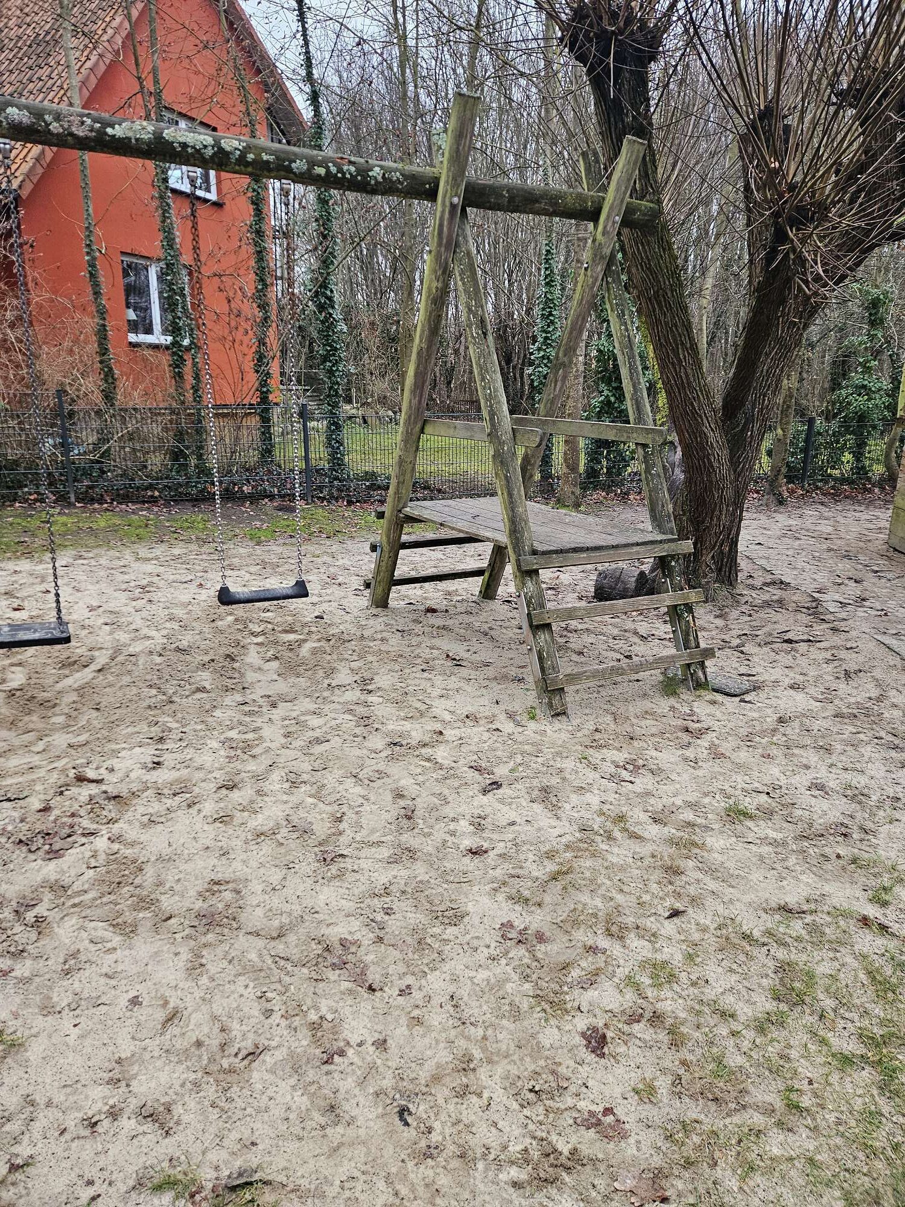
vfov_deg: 73.9
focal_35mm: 23
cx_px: 452
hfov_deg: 58.9
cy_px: 604
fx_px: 802
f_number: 1.8
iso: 320
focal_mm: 5.4
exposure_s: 1/100
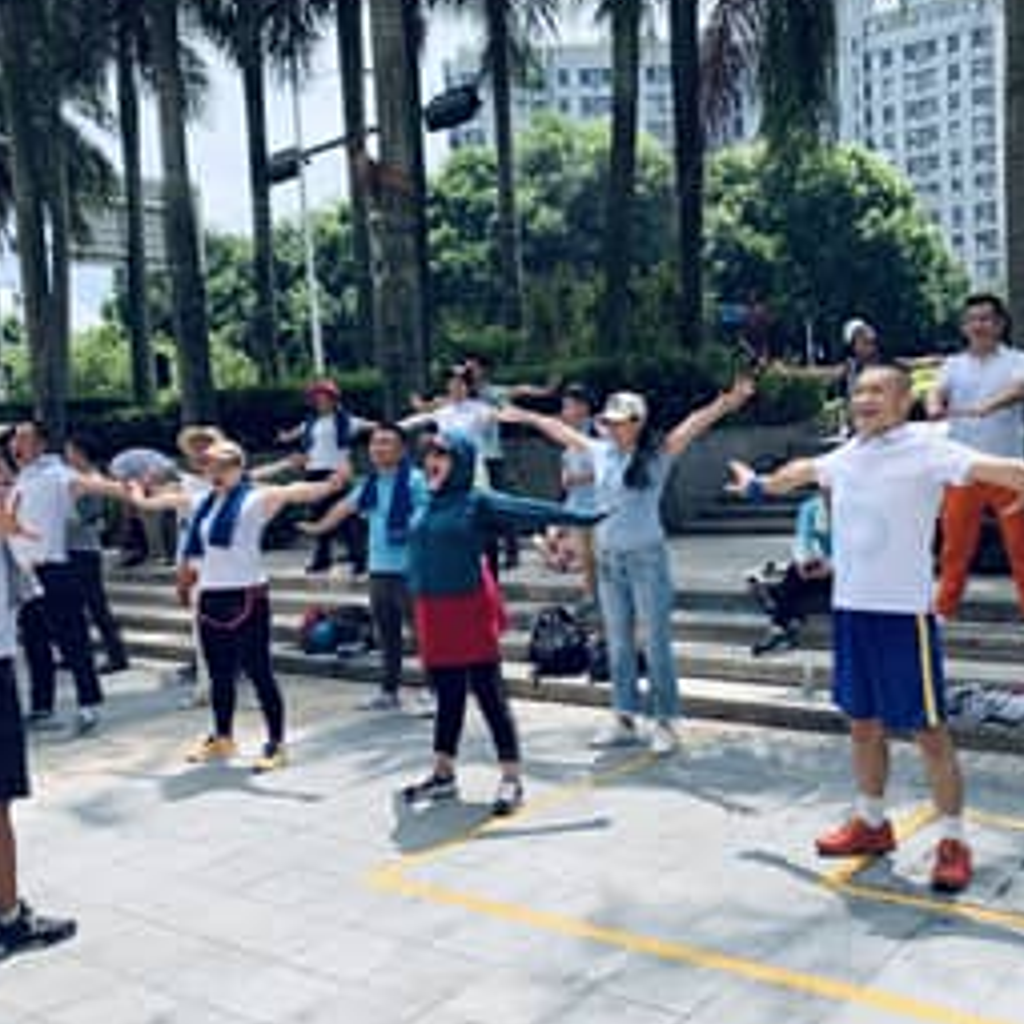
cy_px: 542
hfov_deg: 46.0
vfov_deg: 46.0
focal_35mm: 36
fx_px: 1205
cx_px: 562
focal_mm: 4.25
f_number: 1.8
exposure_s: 1/1250
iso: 25
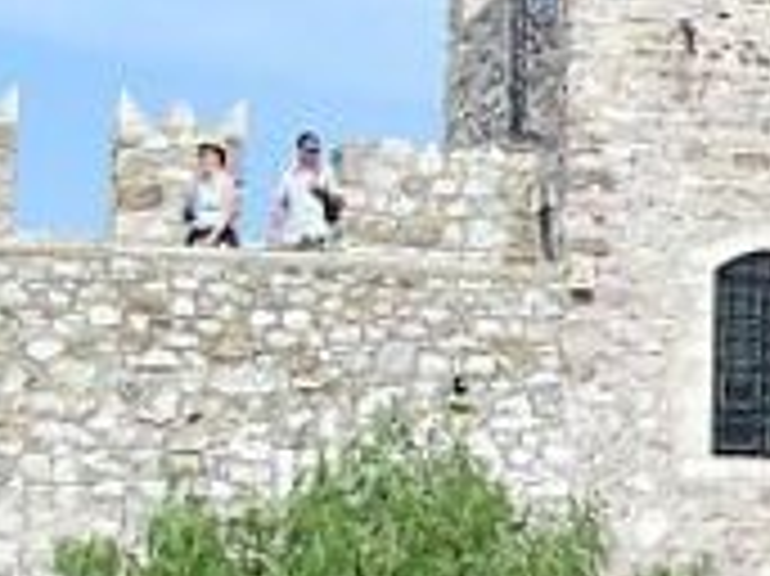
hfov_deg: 11.6
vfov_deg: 9.0
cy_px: 554
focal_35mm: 164
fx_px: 3645
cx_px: 1139
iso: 50
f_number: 5.6
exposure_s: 1/320
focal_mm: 5.8
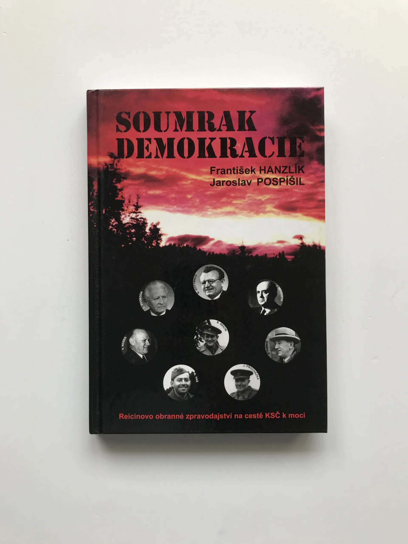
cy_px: 272
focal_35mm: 28
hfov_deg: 49.7
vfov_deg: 63.4
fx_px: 440
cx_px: 204
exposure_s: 1/50
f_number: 1.8
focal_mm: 3.99
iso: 25
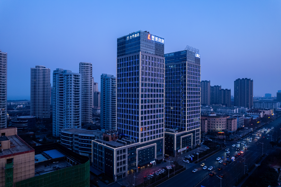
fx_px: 172
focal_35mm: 22
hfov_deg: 78.6
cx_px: 140
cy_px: 94
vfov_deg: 57.2
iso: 100
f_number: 2.8
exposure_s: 1/30
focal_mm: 8.38
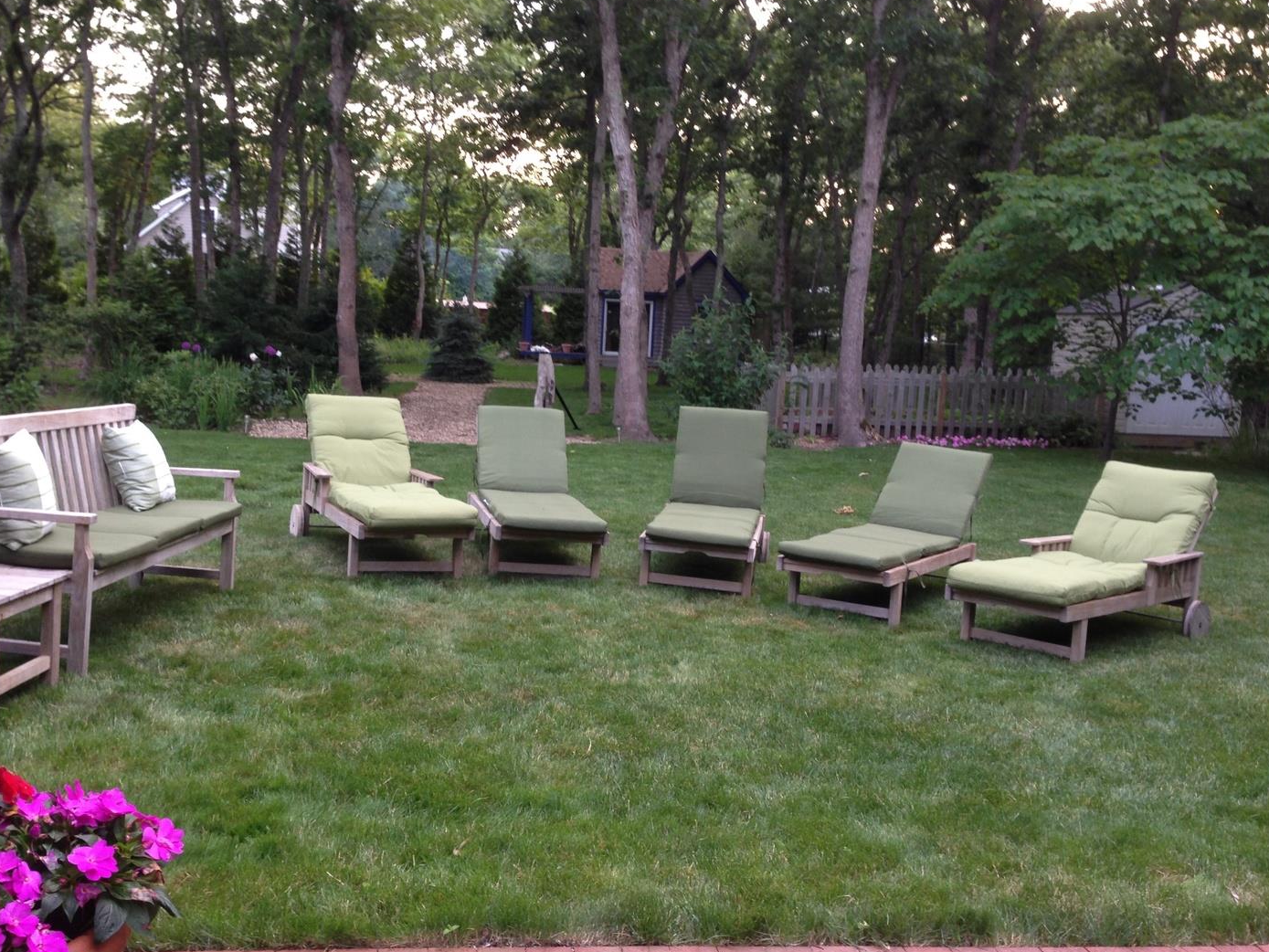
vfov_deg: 37.7
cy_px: 491
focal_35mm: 38
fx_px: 1393
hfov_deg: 48.9
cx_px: 595
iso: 64
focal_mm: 4.13
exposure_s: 1/20
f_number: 2.4
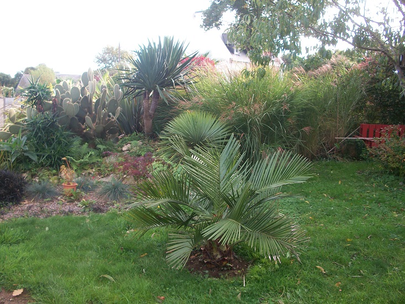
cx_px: 202
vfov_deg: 40.7
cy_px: 152
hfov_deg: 52.6
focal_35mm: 35
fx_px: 410
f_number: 3.1
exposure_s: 1/100
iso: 80
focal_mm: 6.3
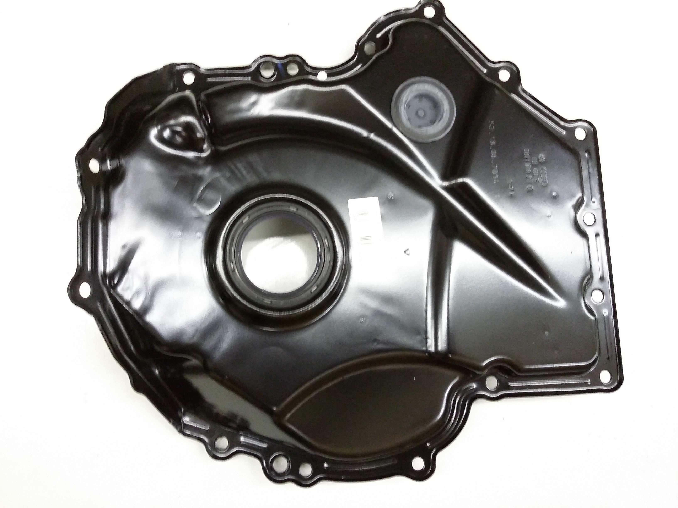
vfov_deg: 44.2
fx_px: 627
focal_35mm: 32
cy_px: 254
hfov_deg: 56.8
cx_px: 339
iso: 400
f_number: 2.4
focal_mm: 3.4
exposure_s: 1/15
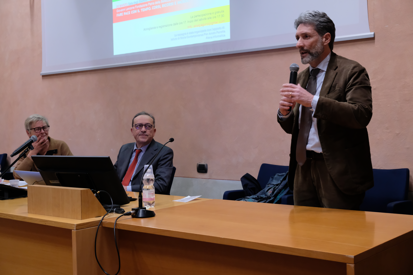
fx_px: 562
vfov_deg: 27.5
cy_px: 138
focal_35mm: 49
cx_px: 206
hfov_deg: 40.3
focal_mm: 32.9
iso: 3200
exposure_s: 1/58
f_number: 5.6
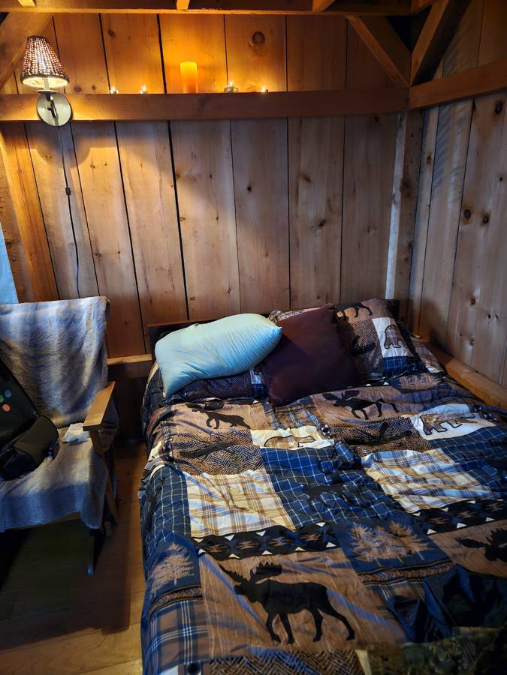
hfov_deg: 58.9
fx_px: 449
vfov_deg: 73.9
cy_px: 338
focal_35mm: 23
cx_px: 254
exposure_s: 1/15
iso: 1000
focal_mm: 5.4
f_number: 1.8
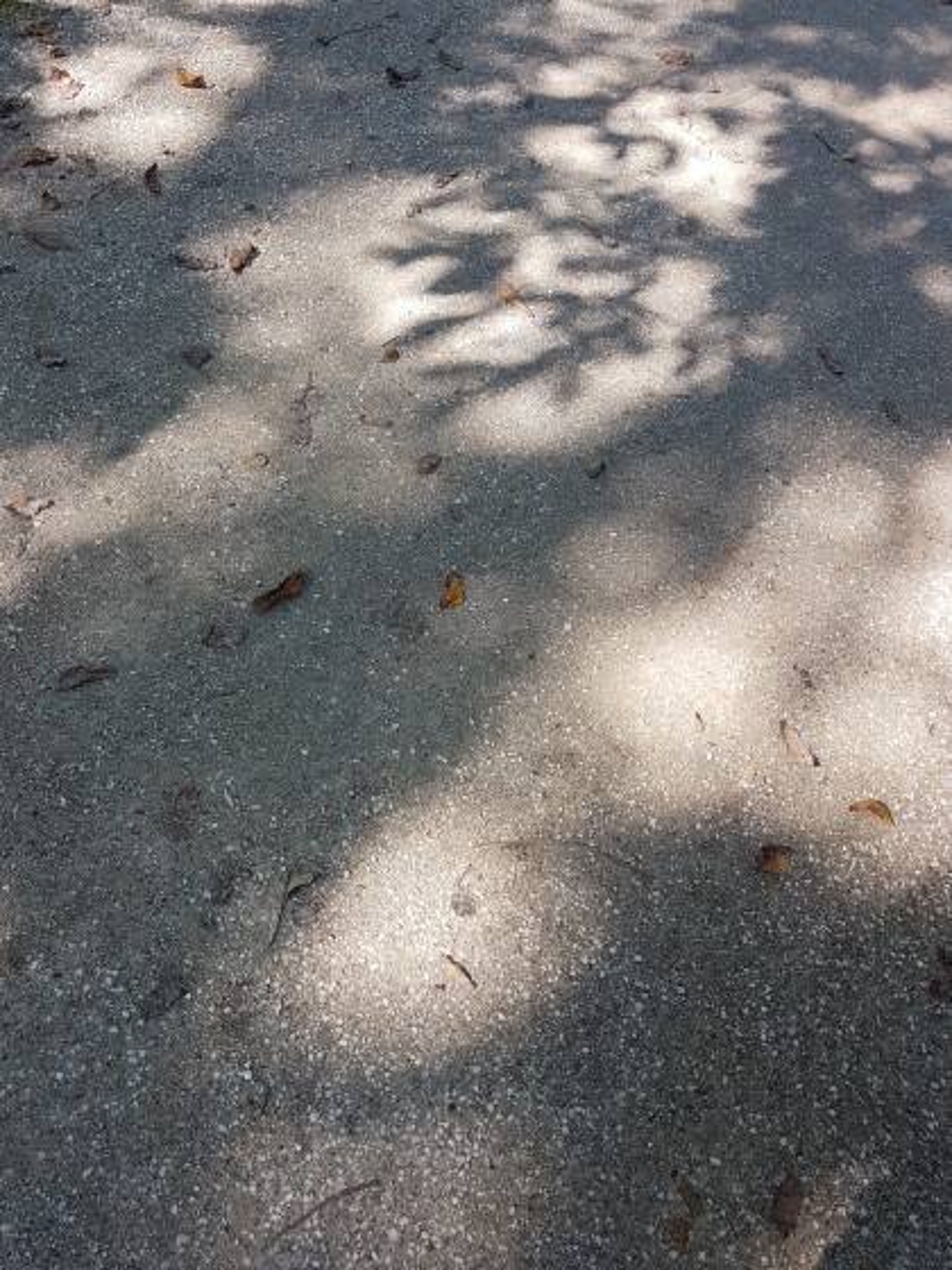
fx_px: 953
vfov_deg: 67.3
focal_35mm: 26
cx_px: 476
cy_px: 635
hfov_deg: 53.1
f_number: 1.7
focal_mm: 4.2
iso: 40
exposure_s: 1/225
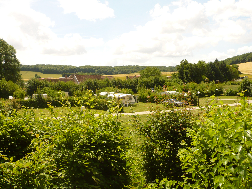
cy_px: 94
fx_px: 255
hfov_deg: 52.6
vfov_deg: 40.7
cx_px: 126
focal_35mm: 35
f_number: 8
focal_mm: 5.8
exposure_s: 1/160
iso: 100
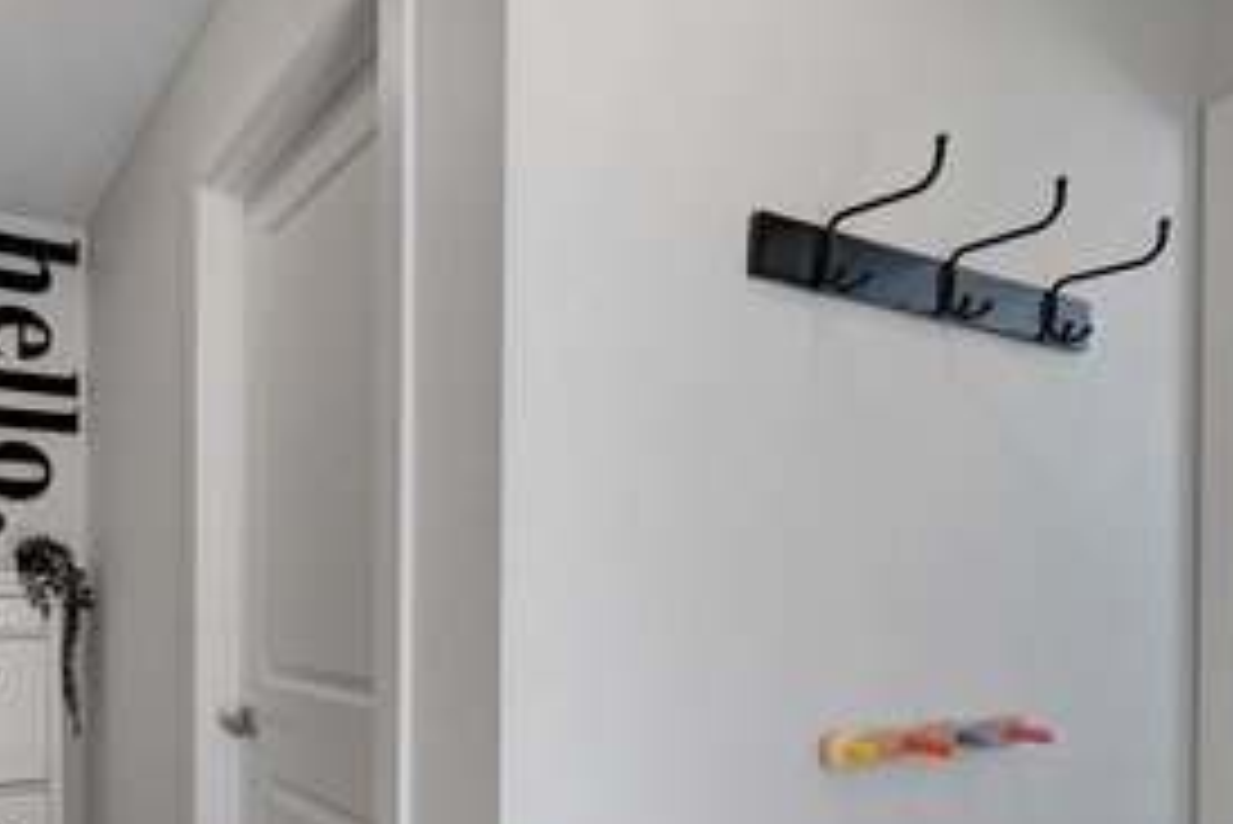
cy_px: 603
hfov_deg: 65.3
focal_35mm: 27
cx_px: 394
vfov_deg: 46.5
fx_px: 925
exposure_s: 1/50
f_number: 8
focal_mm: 17
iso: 400
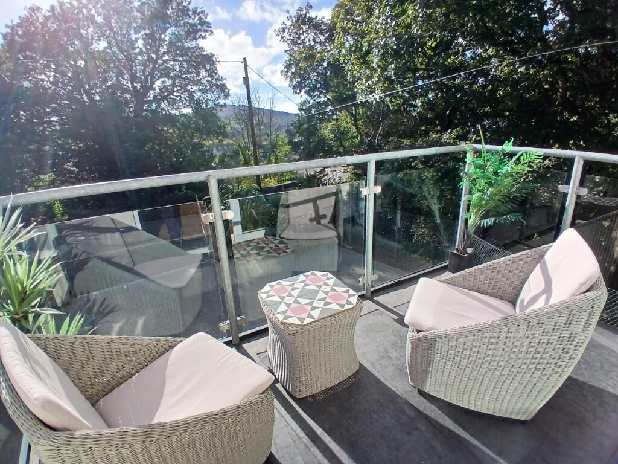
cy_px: 232
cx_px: 309
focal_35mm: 17
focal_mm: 1.4
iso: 50
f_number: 2.2
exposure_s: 1/967
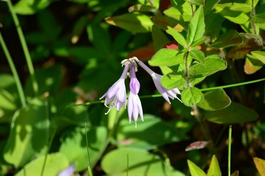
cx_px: 132
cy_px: 88
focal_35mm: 300
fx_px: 2206
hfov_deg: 6.9
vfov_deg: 4.6
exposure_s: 1/250
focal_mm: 200
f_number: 5.6
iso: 100
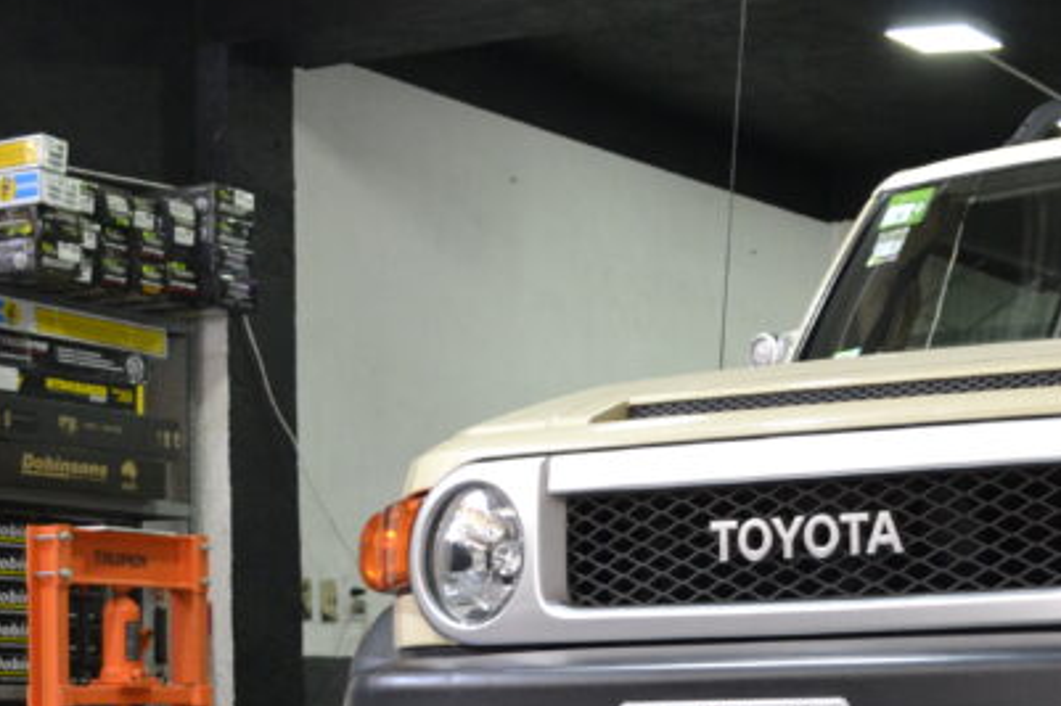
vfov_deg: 14.6
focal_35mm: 92
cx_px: 990
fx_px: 2710
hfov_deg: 21.6
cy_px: 734
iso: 1000
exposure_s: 1/60
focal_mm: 24
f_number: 4
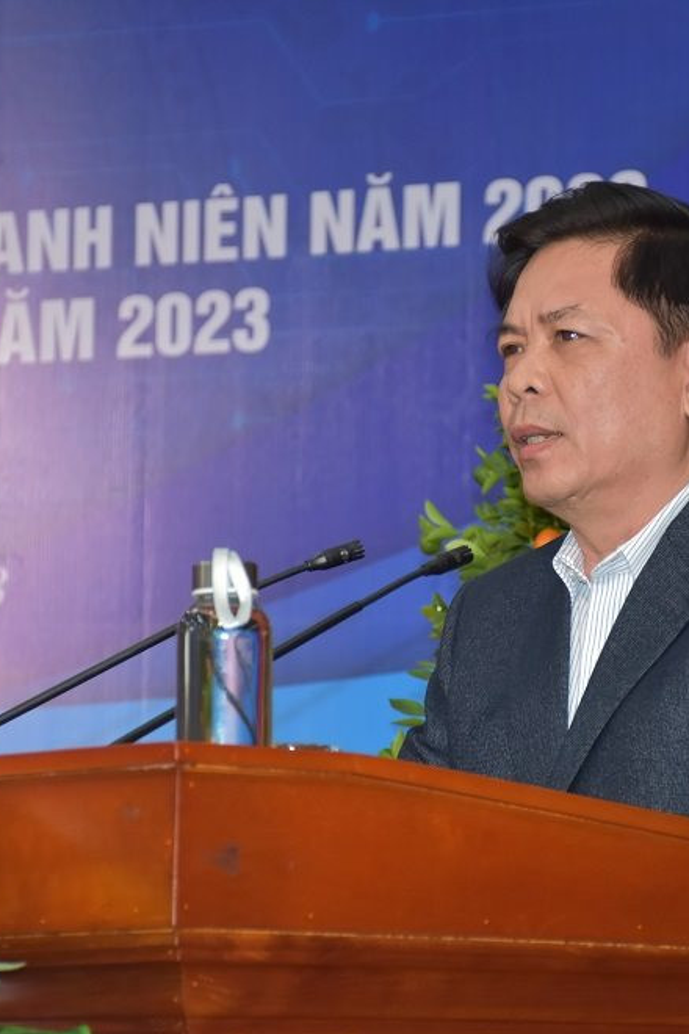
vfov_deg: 12.9
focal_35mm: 159
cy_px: 519
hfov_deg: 8.6
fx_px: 4564
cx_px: 484
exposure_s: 1/60
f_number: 5
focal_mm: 70
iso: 720
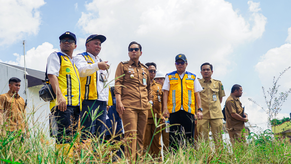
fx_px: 394
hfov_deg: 40.6
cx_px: 144
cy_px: 85
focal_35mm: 51
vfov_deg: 23.5
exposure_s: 1/1250
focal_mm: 32
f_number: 4
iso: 200
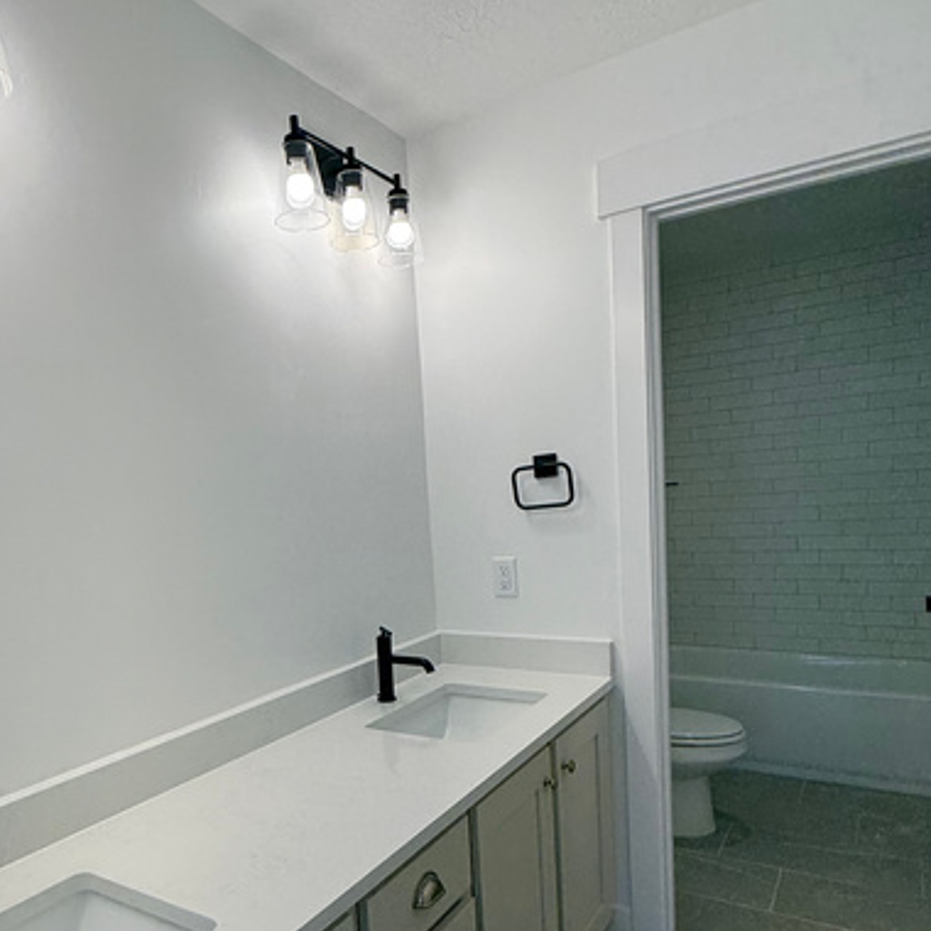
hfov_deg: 62.3
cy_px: 583
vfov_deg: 62.0
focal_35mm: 25
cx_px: 365
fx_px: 761
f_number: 2.2
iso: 64
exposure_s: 1/214
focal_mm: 2.22
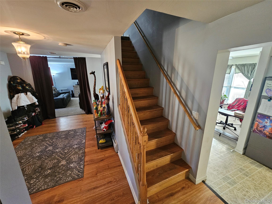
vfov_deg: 89.9
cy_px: 102
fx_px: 102
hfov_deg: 106.2
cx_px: 136
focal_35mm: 13
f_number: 2.2
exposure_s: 1/30
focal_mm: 2.2
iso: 500
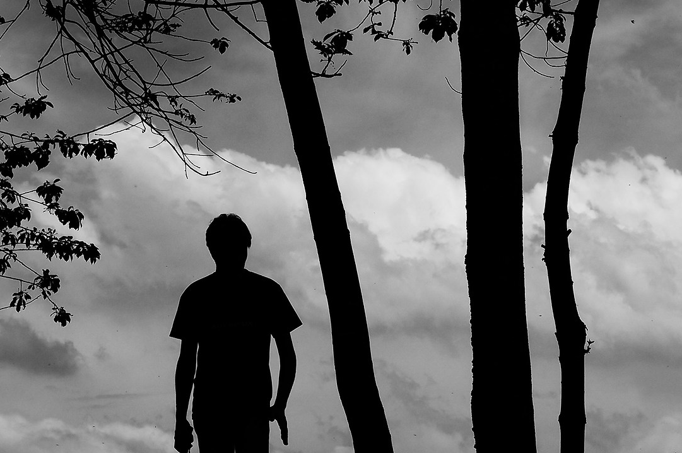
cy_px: 370
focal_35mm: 183
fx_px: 3465
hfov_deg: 11.2
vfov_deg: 7.5
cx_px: 469
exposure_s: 1/400
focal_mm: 55
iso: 100
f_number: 9
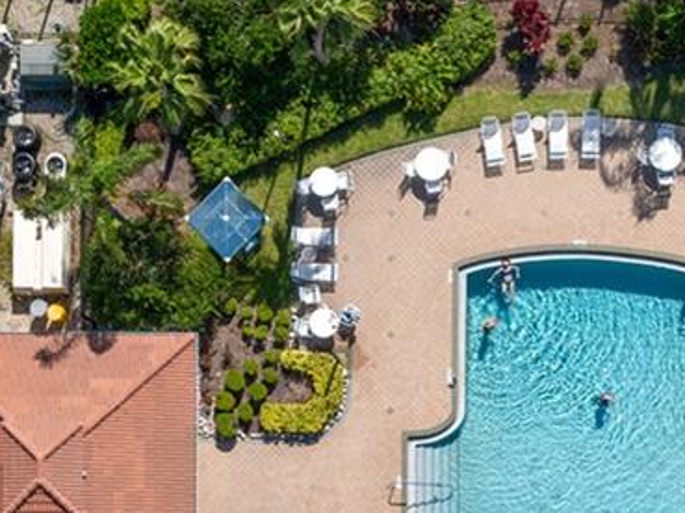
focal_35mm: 104
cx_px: 540
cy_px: 650
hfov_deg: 18.7
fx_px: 2056
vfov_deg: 13.7
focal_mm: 12.29
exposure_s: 1/120
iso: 100
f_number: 2.8
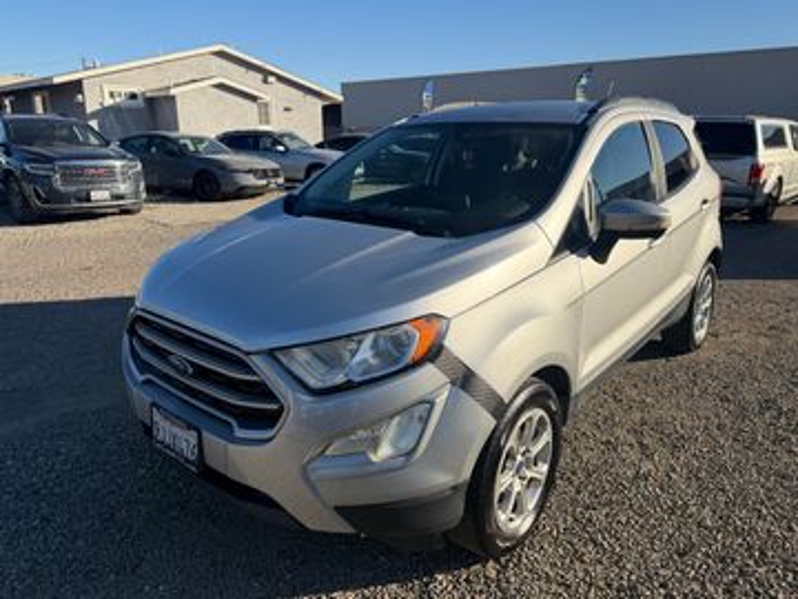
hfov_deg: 71.6
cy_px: 300
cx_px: 399
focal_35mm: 24
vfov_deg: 56.8
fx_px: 553
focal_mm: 6.76
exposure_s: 1/5714
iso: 100
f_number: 1.78
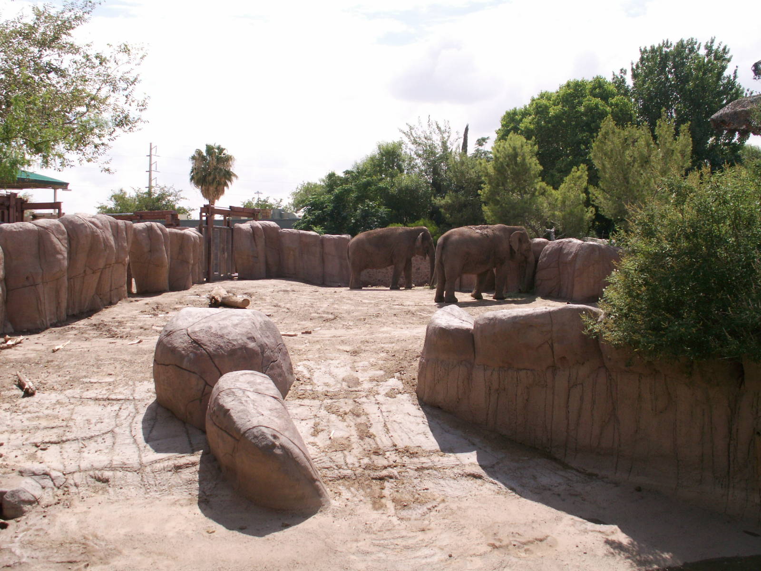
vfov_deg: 40.7
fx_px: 769
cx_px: 380
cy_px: 286
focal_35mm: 35
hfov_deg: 52.6
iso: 50
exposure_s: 1/500
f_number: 4.5
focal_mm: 5.86
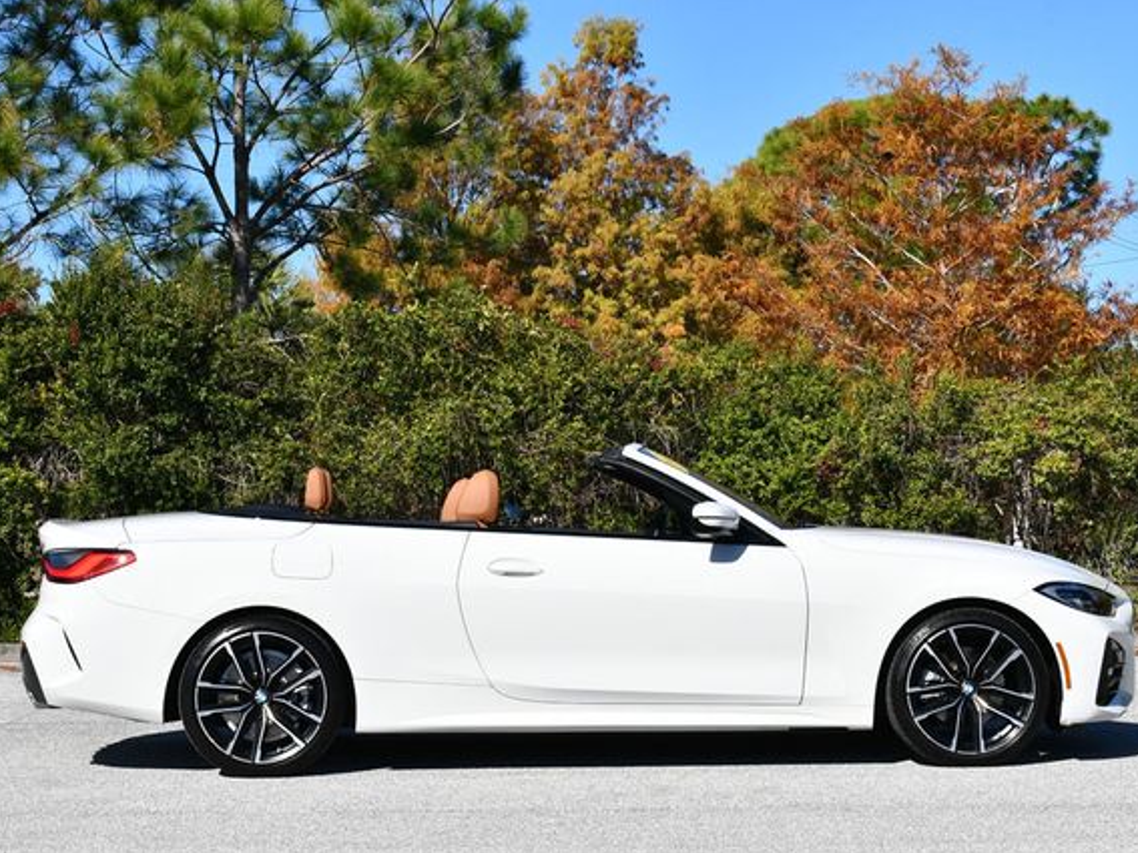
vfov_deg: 19.4
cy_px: 428
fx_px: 2498
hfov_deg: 25.7
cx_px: 572
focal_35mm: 76
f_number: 9
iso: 100
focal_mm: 35
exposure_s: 1/320
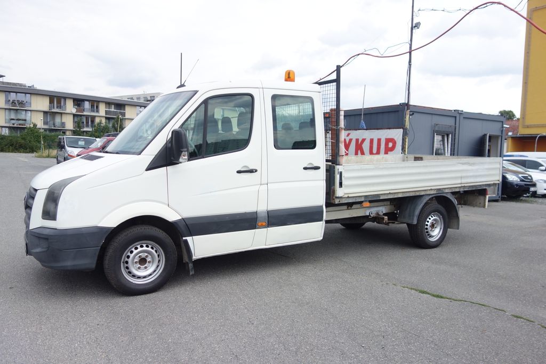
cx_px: 273
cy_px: 182
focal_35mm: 28
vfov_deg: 46.4
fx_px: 425
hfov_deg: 65.5
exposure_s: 1/2000
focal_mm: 10.4
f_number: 2
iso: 125
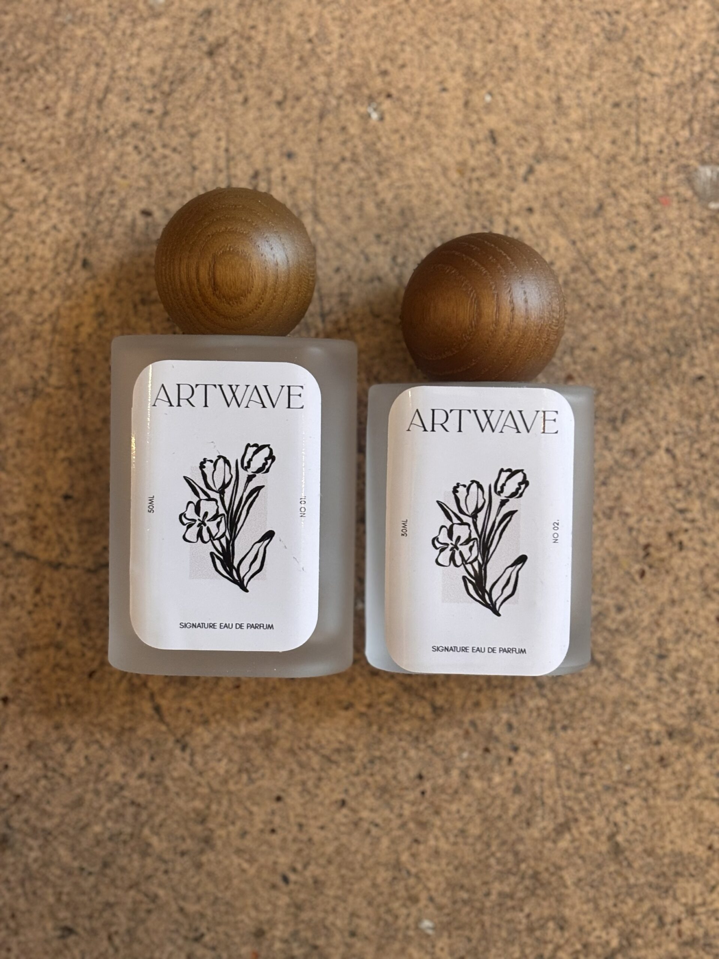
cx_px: 360
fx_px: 1441
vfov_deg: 36.8
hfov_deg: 28.0
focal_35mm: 52
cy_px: 480
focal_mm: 5.96
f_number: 1.6
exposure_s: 1/33
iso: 200
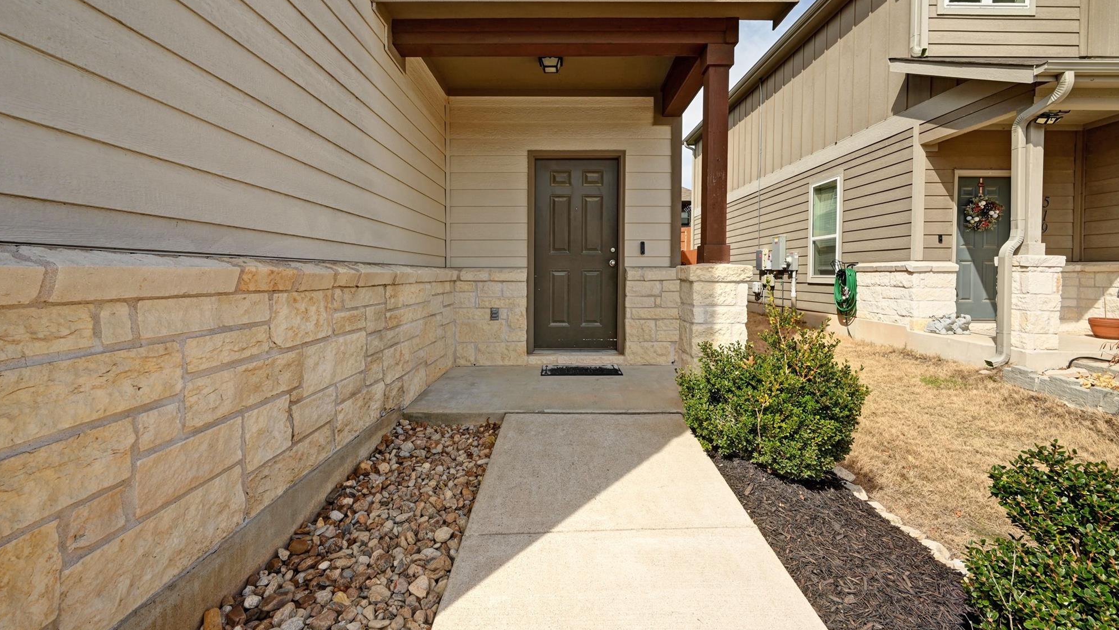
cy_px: 271
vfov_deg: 70.2
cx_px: 561
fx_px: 445
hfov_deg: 103.0
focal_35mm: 15
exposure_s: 1/125
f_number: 14
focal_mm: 14
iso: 200
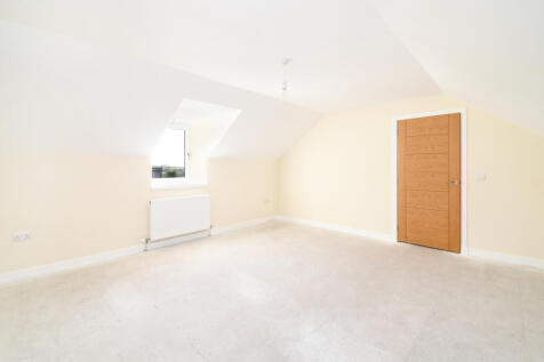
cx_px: 272
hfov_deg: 100.4
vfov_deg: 77.3
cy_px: 181
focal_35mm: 15
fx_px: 227
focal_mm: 10
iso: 320
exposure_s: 1/10
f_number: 10
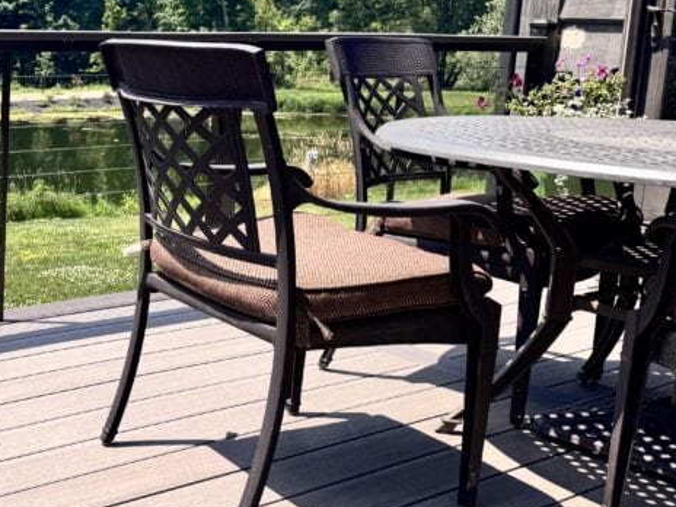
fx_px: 1035
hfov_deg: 32.6
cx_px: -31
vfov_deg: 27.5
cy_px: 200
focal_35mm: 53
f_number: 1.78
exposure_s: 1/4950
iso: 80
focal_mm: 6.76
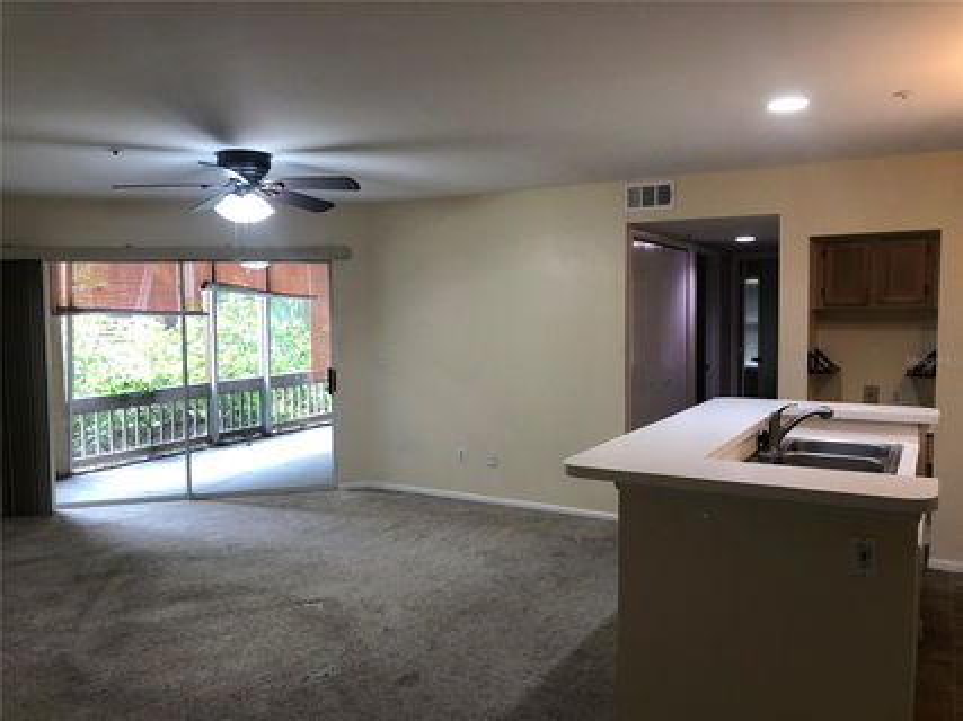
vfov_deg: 49.7
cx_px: 482
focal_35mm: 28
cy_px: 360
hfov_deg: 63.5
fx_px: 779
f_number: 1.8
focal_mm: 3.99
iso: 40
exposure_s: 1/15
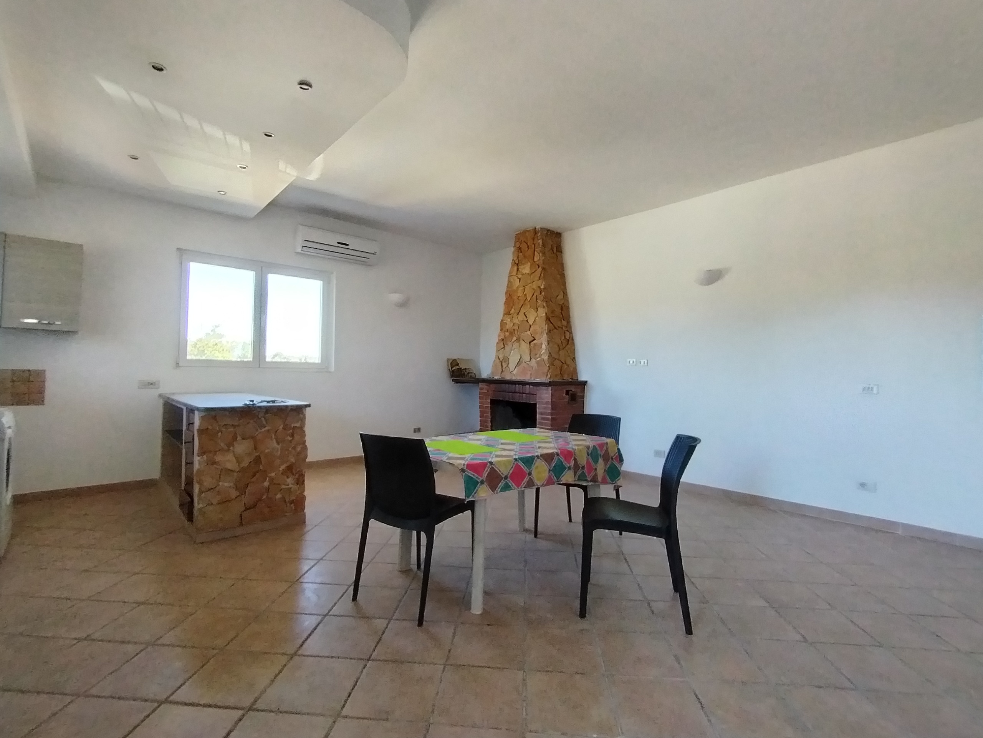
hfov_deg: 91.0
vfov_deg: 74.7
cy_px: 369
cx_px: 492
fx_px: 483
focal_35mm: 17
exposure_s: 1/40
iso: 191
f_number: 2.2
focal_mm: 1.42
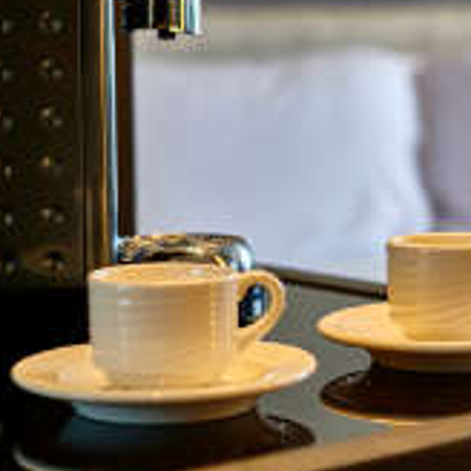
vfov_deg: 13.9
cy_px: 27
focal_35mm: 124
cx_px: 485
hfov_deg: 13.8
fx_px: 1909
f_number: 4
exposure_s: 1/10
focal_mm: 50
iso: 100
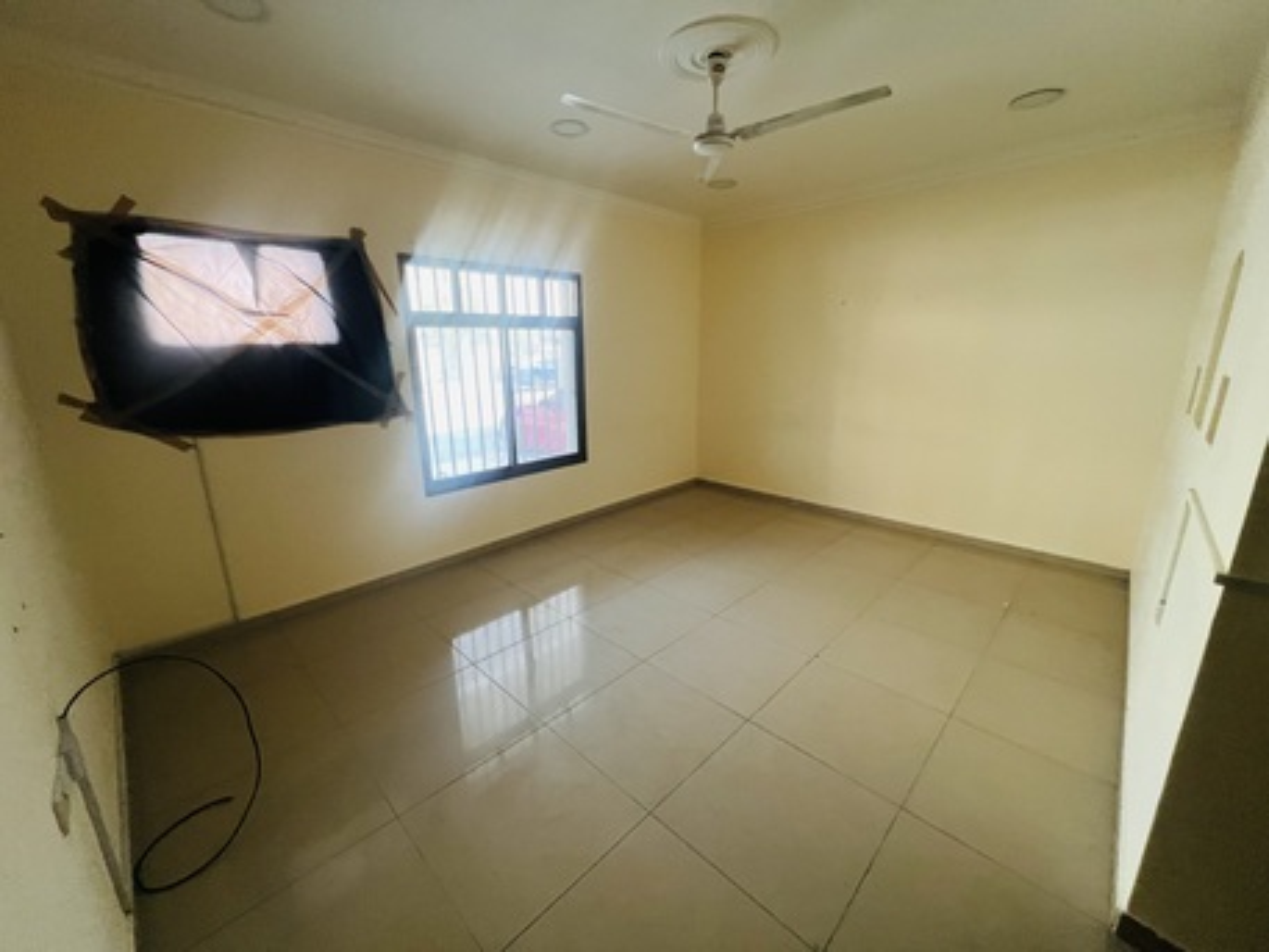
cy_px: 476
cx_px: 634
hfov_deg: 106.2
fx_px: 477
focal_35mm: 13
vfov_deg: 89.9
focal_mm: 1.57
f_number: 1.8
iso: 320
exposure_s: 1/60
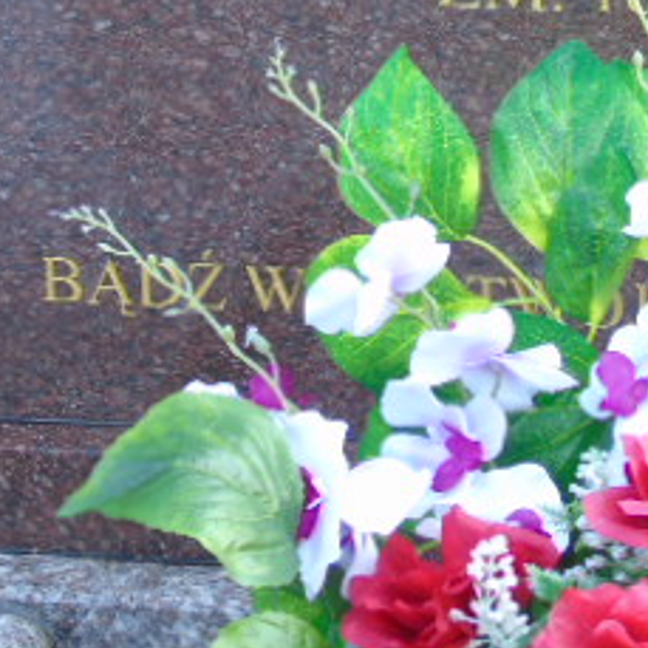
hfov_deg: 8.6
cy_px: 42
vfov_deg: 8.6
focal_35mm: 203
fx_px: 4299
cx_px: 444
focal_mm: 15
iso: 100
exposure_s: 1/30
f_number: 4.1
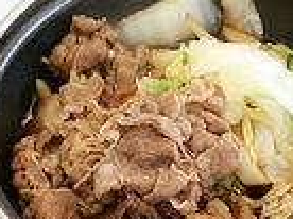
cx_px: 159
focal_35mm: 87
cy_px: 281
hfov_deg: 22.5
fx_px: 735
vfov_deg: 16.1
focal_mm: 4.06
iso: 40
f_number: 1.94
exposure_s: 1/69
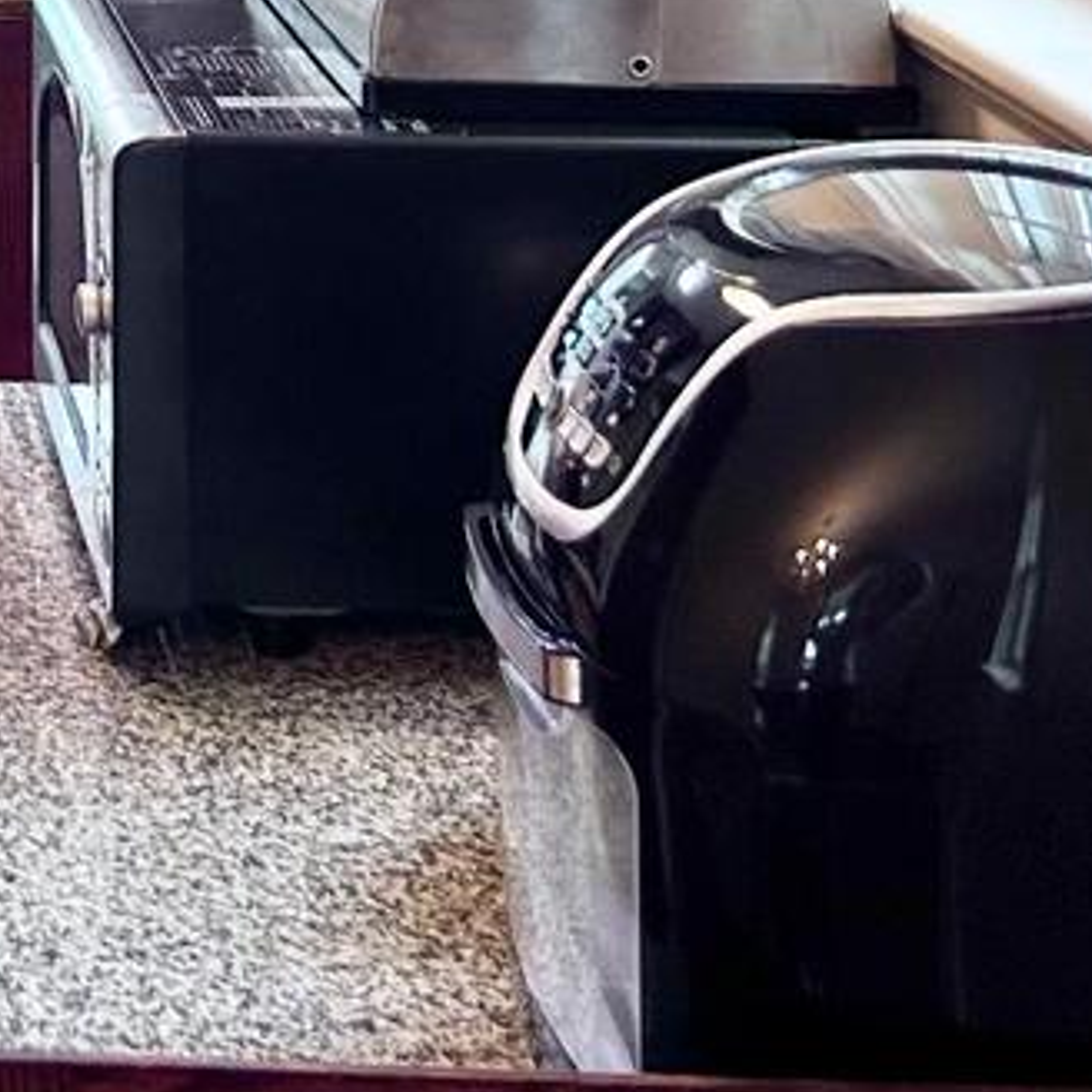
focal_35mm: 101
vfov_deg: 15.6
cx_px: -776
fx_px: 3605
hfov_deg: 15.2
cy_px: -623
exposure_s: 1/60
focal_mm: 5.7
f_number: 1.5
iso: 100
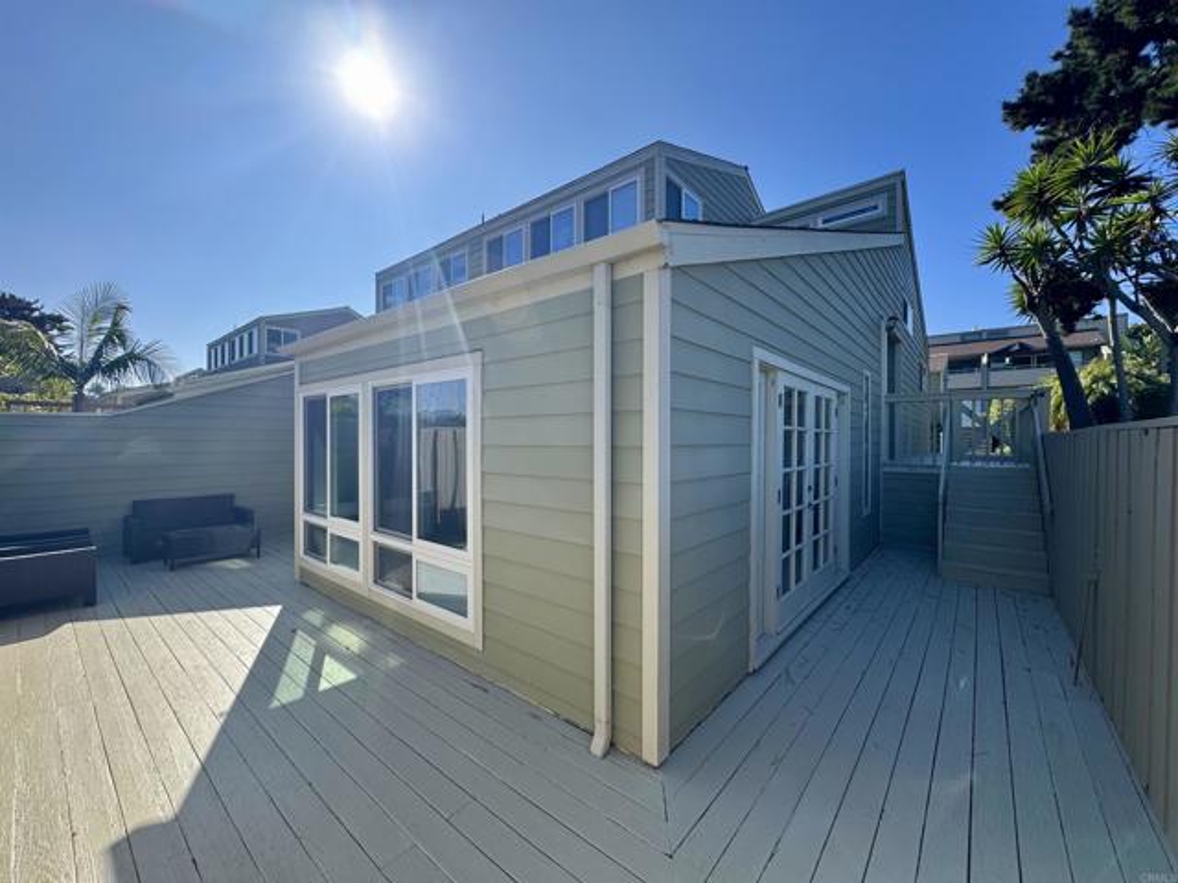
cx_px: 589
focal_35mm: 14
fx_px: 476
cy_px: 442
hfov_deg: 102.1
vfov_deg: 85.7
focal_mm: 2.22
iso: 50
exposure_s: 1/1006
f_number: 2.2
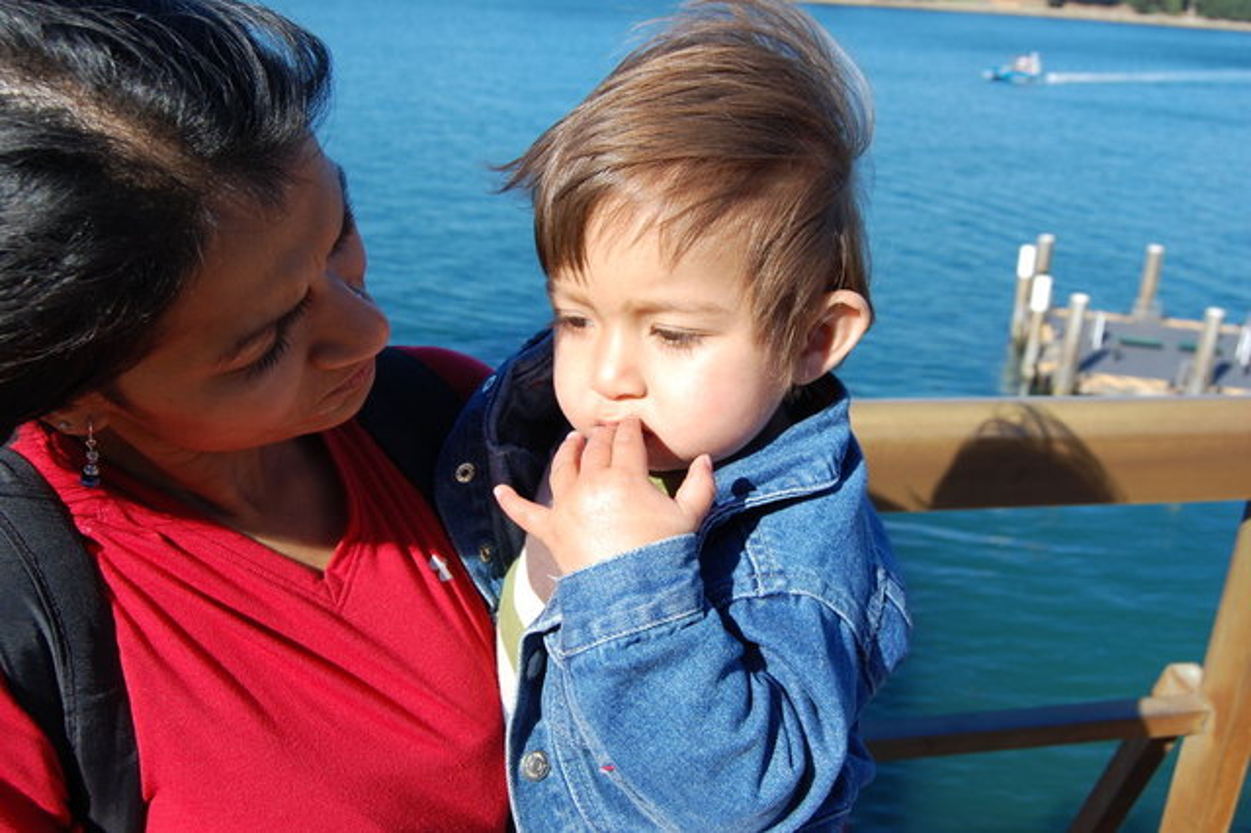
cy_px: 416
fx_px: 1198
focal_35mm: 34
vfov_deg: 38.3
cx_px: 626
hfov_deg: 55.1
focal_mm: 23
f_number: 8
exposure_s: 1/250
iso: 200
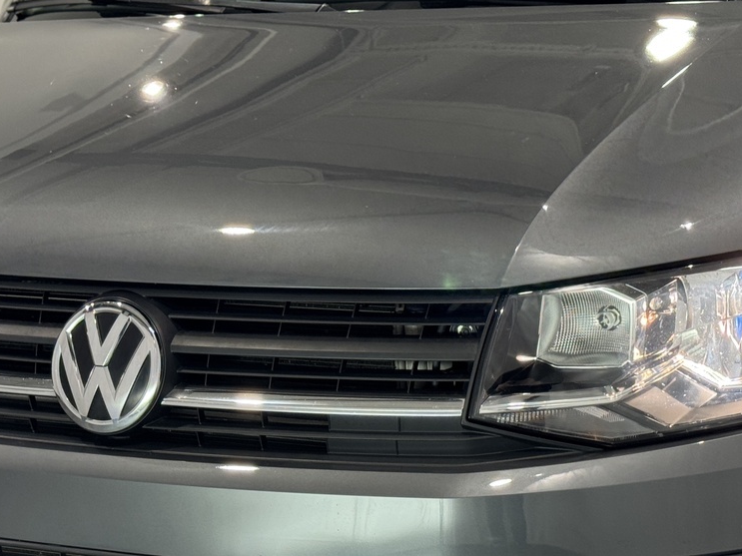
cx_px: 385
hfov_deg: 21.1
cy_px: 441
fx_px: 1993
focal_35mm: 93
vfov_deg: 15.8
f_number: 1.78
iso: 64
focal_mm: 6.76
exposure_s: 1/100
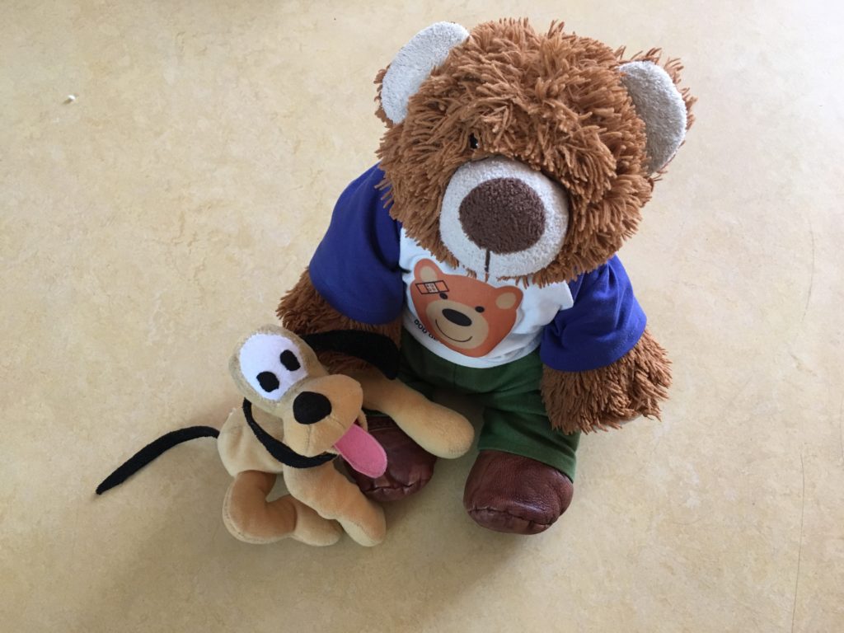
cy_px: 316
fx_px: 707
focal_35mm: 29
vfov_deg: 48.2
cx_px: 422
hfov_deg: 61.7
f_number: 2.2
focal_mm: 4.15
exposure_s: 1/33
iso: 160
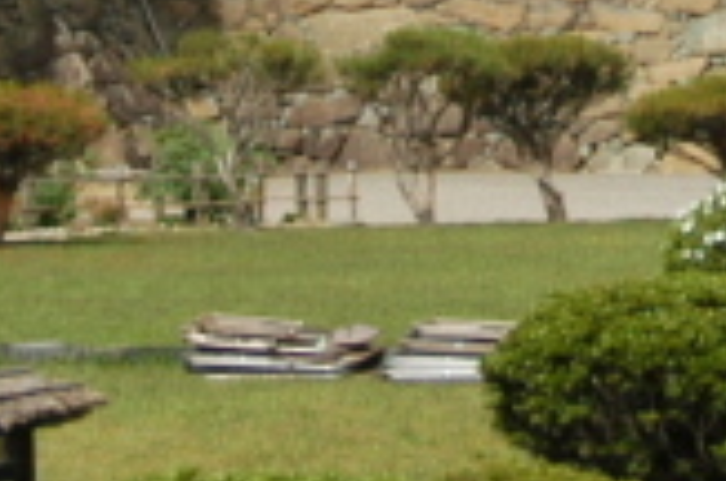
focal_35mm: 226
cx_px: 655
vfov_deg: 5.9
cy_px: -430
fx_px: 4549
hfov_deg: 9.1
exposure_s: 1/500
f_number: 4
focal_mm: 24
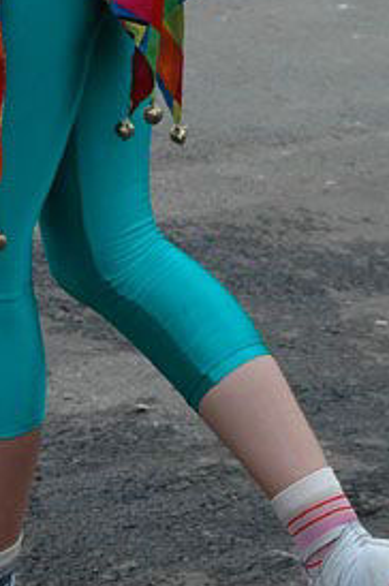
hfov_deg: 6.5
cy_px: -47
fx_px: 3412
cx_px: 71
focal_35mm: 210
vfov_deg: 9.7
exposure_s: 1/800
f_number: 4.5
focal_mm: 48
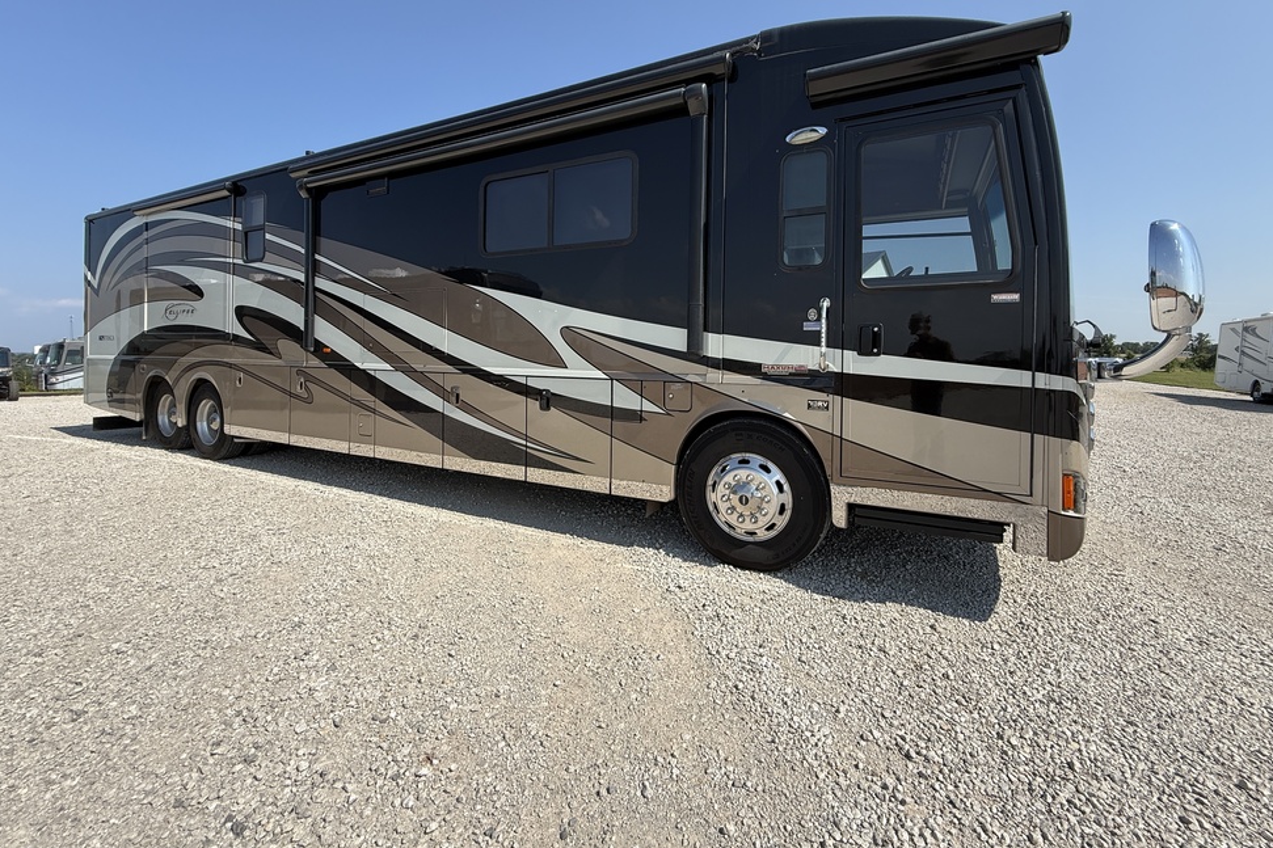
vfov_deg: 76.9
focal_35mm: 15
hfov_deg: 100.4
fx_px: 530
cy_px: 366
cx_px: 653
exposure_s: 1/1068
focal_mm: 2.22
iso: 50
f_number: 2.2
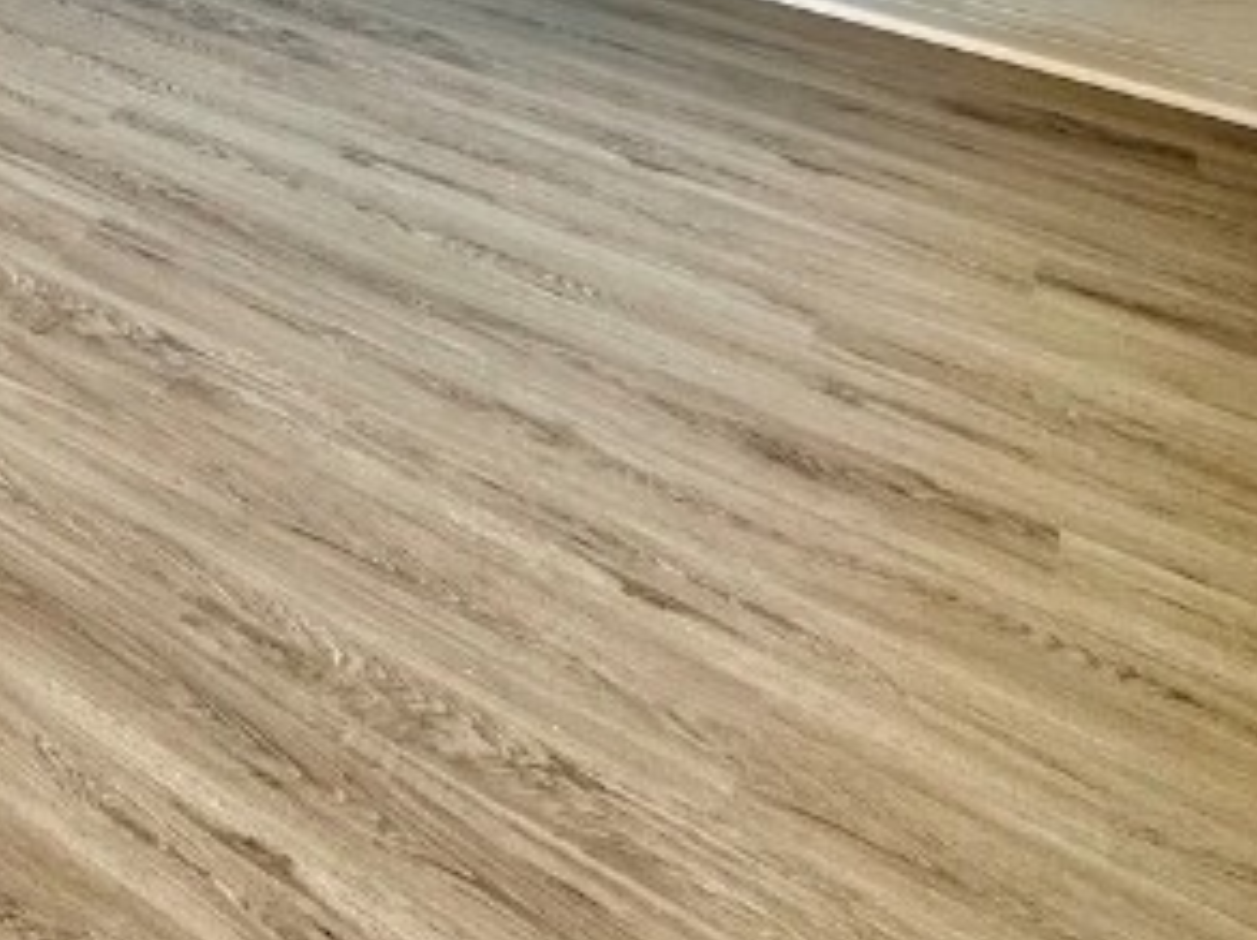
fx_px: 1777
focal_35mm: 49
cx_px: -639
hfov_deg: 27.1
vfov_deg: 23.5
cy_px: -485
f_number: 2.2
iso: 50
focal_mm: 2.22
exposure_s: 1/99
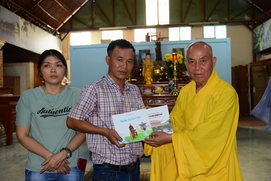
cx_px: 136
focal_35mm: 40
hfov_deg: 48.4
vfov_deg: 33.4
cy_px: 90
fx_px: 301
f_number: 4
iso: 320
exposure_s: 1/60
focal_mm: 40
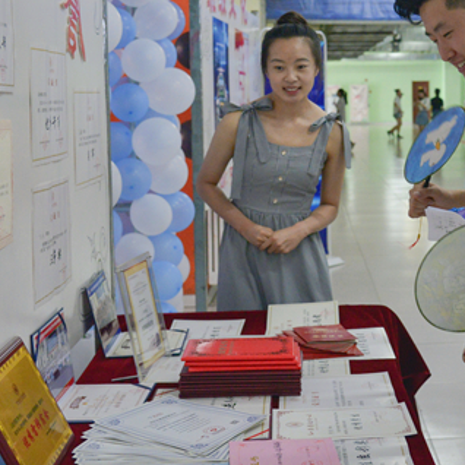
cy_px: 157
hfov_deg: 25.9
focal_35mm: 65
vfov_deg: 26.3
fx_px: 988
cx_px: 388
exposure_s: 1/125
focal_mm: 38
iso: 1600
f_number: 5
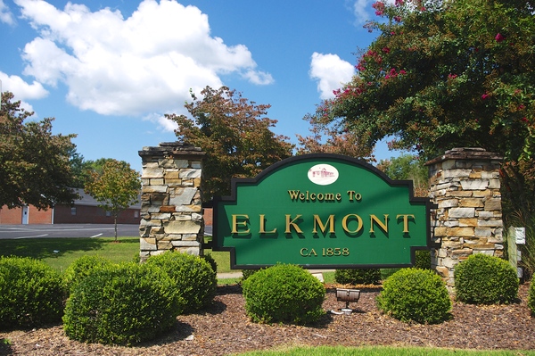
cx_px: 268
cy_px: 178
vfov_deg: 36.8
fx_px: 535
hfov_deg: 53.2
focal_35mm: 36
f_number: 5.6
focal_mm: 24.38
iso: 200
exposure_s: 1/500
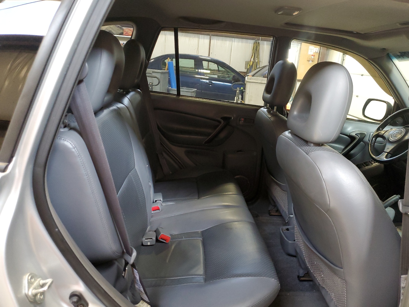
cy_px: 154
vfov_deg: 53.1
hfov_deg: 67.3
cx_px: 204
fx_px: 307
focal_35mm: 26
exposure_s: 1/50
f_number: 1.5
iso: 290
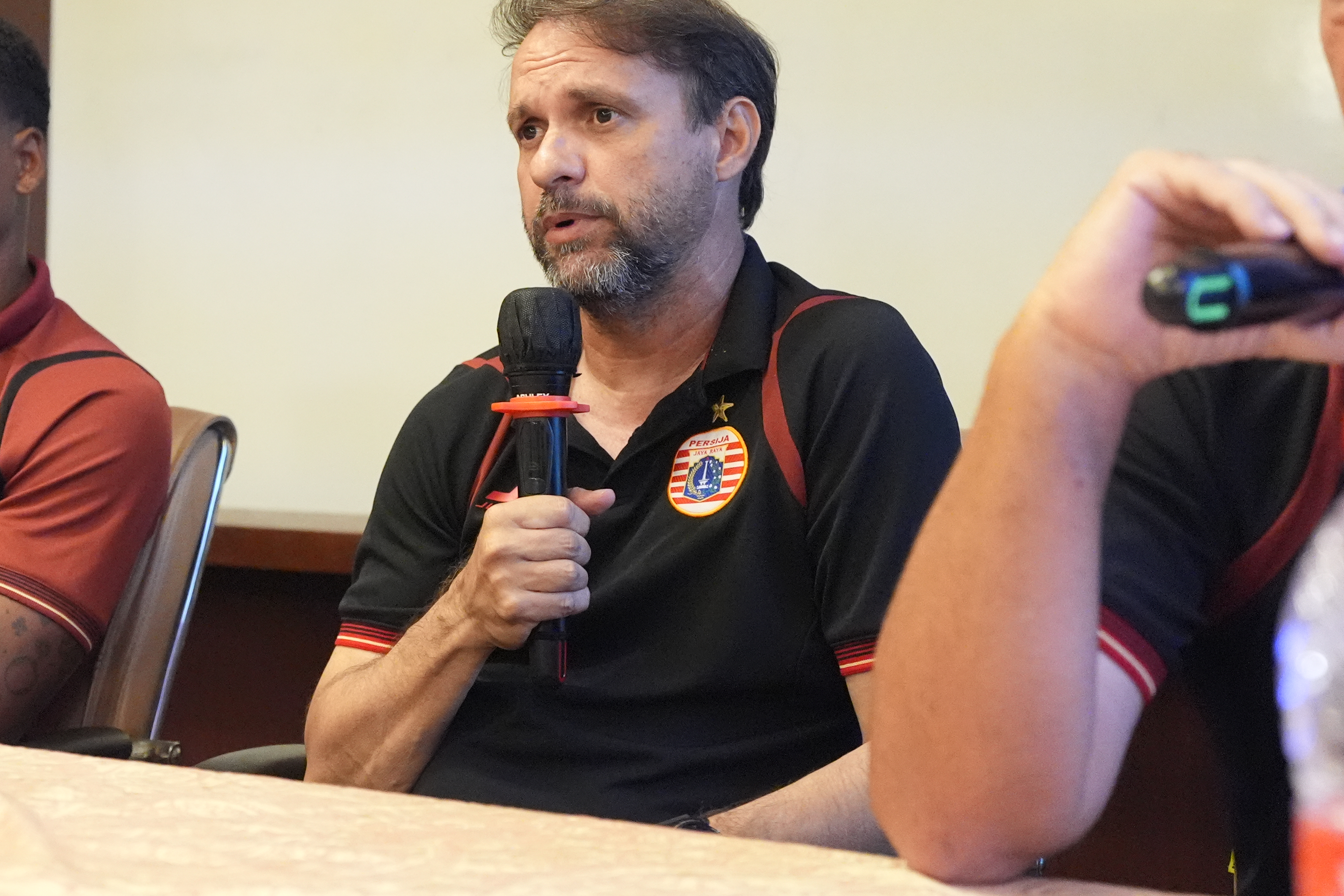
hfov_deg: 29.9
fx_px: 2464
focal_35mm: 66
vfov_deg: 20.4
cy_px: 189
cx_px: 300
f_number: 2.8
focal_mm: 35
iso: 8000
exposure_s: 1/160
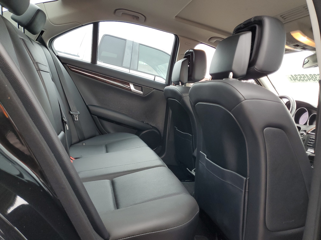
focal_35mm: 26
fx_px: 241
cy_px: 120
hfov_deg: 67.3
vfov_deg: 53.1
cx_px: 160
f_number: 1.5
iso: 73
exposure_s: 1/120
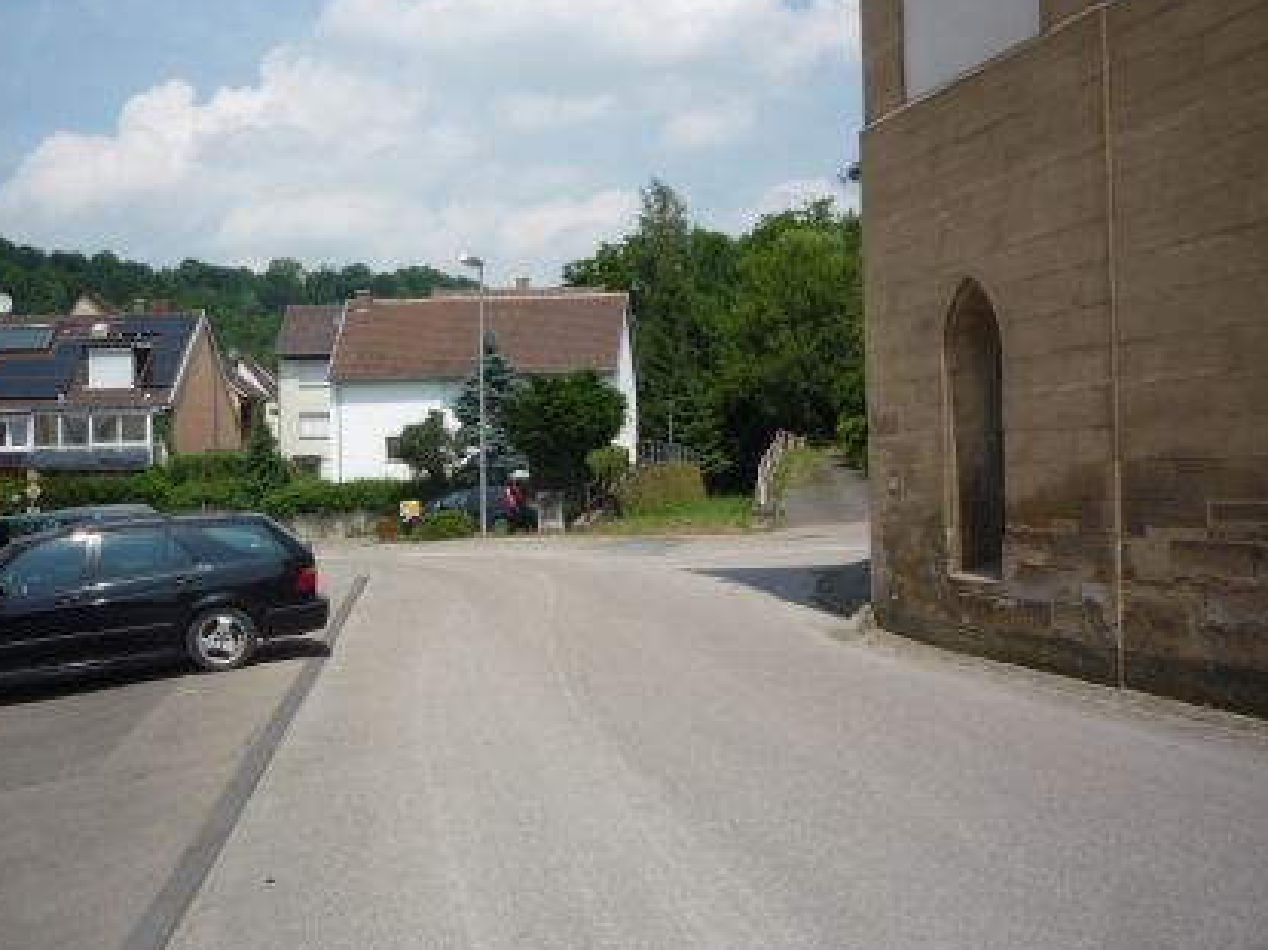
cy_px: 464
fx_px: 1355
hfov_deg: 50.0
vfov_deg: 38.6
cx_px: 544
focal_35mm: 37
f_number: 5.6
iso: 100
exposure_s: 1/500
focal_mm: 5.2
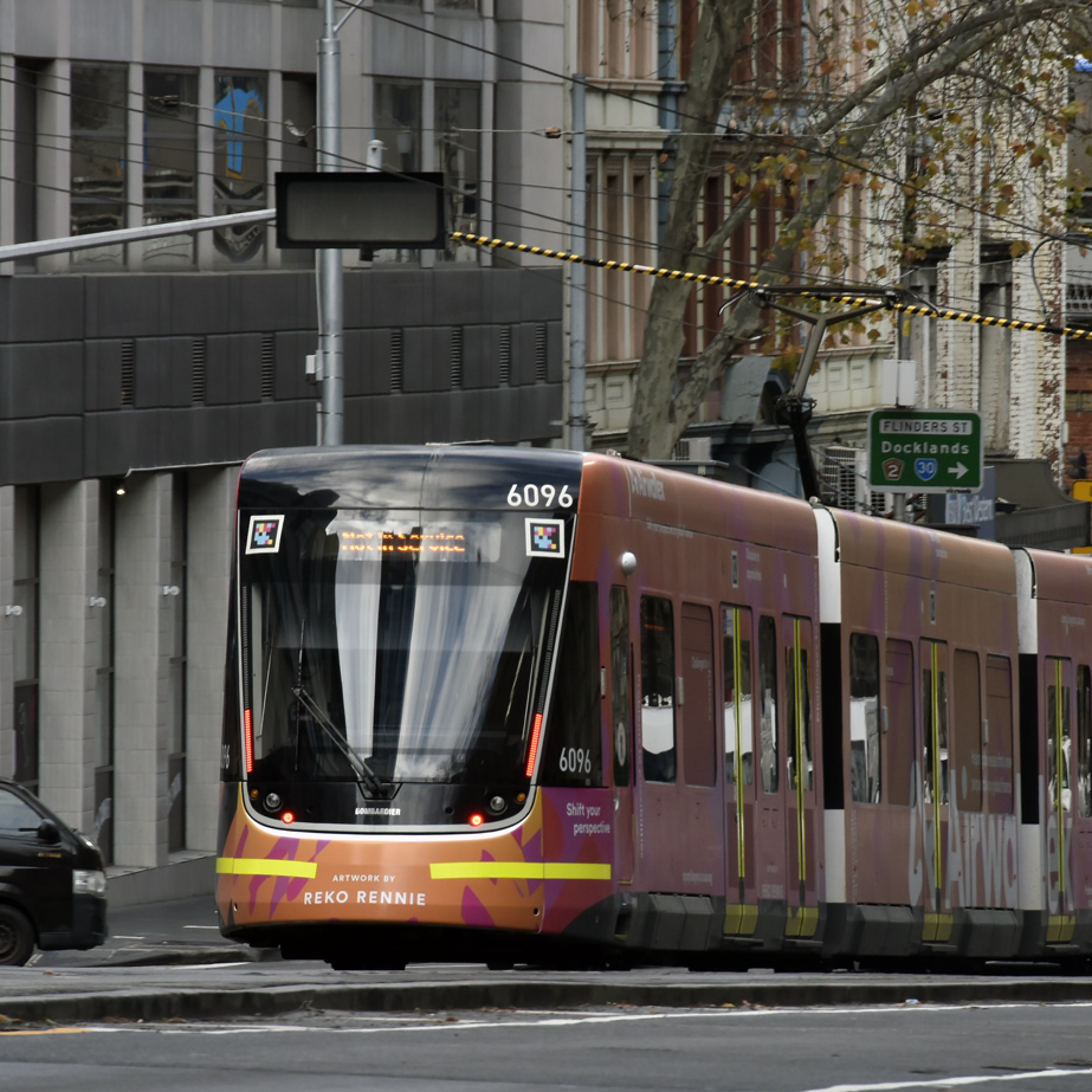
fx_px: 12563
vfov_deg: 5.0
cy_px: 584
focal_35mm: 352
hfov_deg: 5.0
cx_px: 606
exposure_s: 1/125
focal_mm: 170
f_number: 13
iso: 450
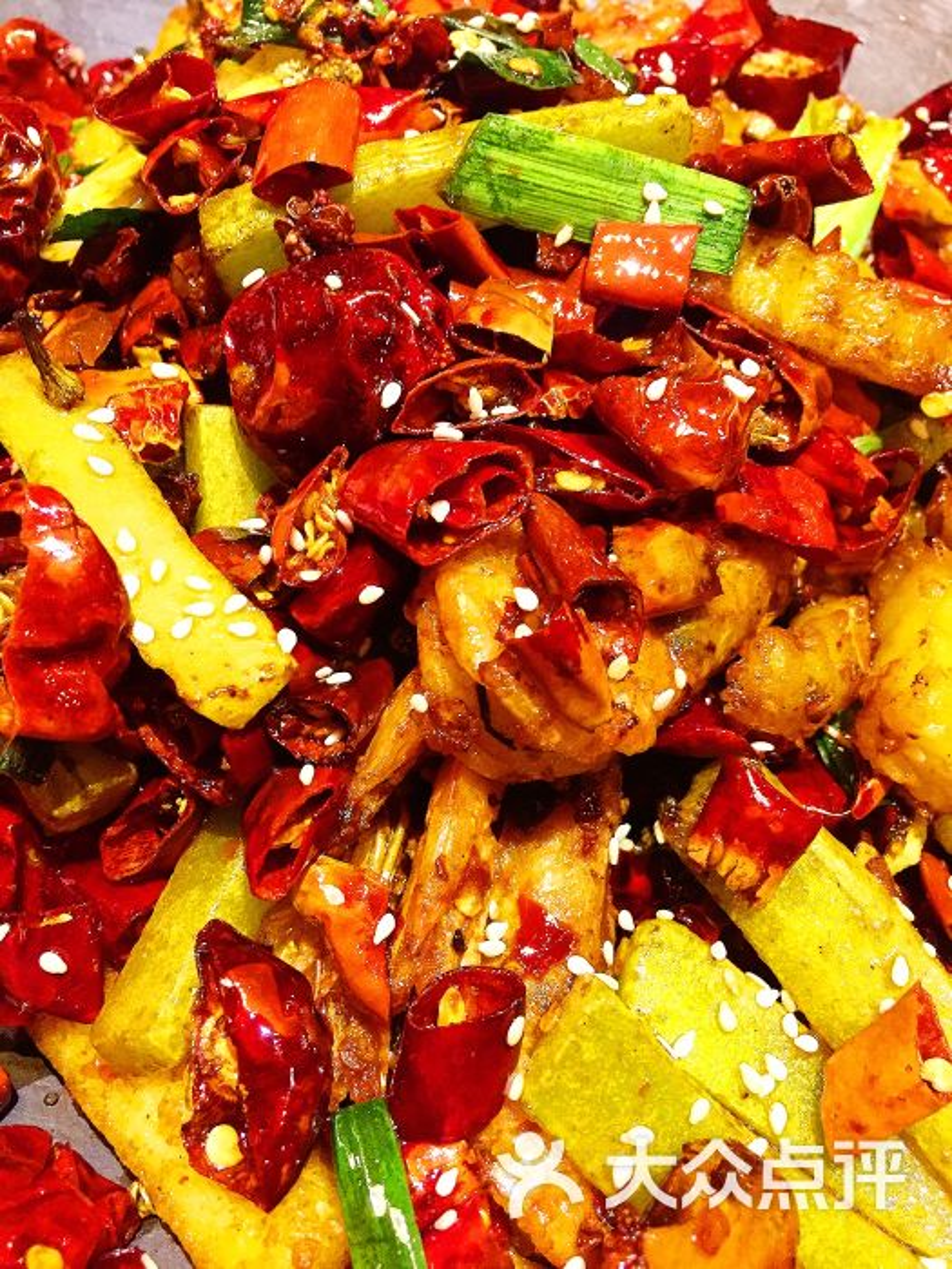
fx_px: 1063
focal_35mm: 29
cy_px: 634
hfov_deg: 48.2
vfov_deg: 61.7
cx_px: 476
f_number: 2.2
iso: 320
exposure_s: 1/33
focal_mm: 4.15
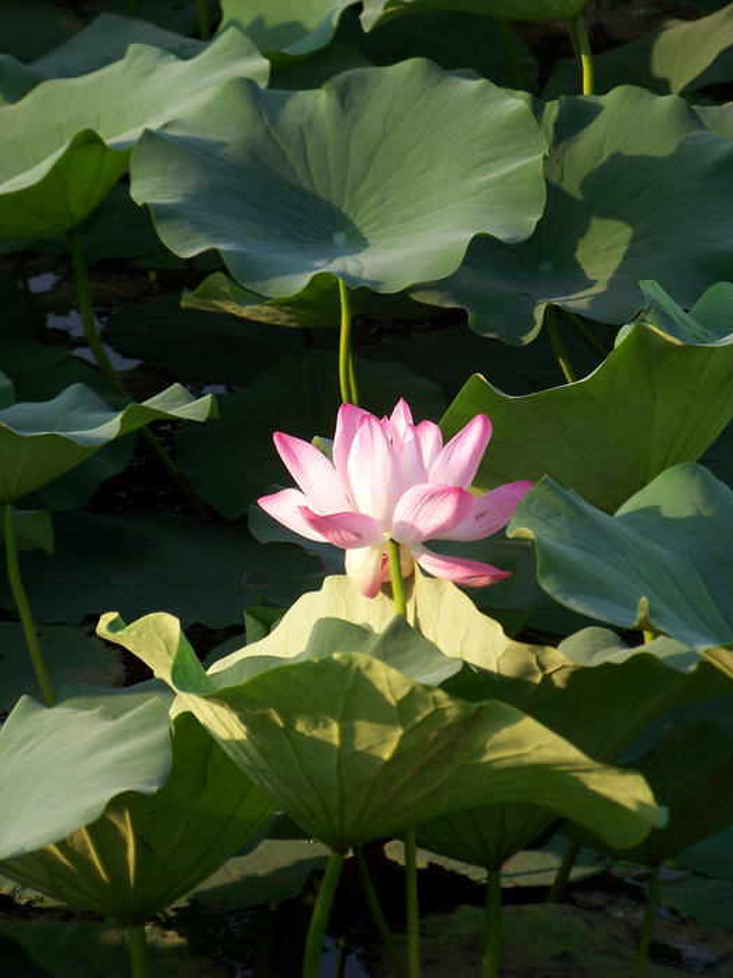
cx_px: 368
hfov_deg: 5.7
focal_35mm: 262
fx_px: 7399
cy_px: 491
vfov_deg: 7.6
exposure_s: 1/250
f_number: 3.6
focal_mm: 42.1
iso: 64
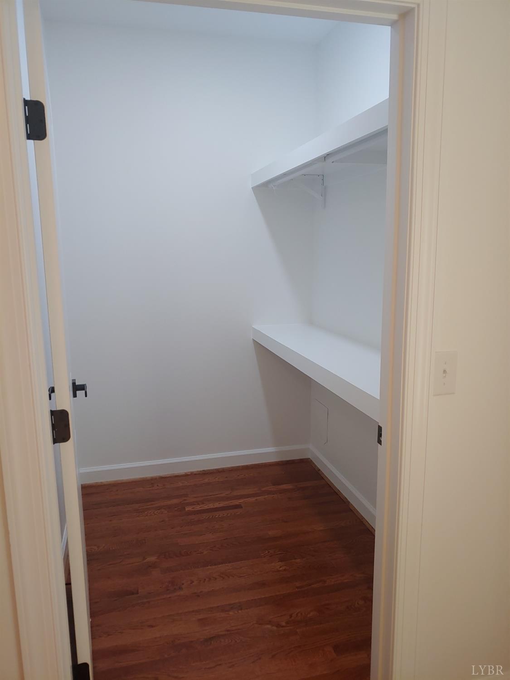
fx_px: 491
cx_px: 255
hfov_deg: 54.9
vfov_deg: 69.4
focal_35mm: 25
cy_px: 340
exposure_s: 1/60
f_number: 1.5
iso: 50
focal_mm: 4.23
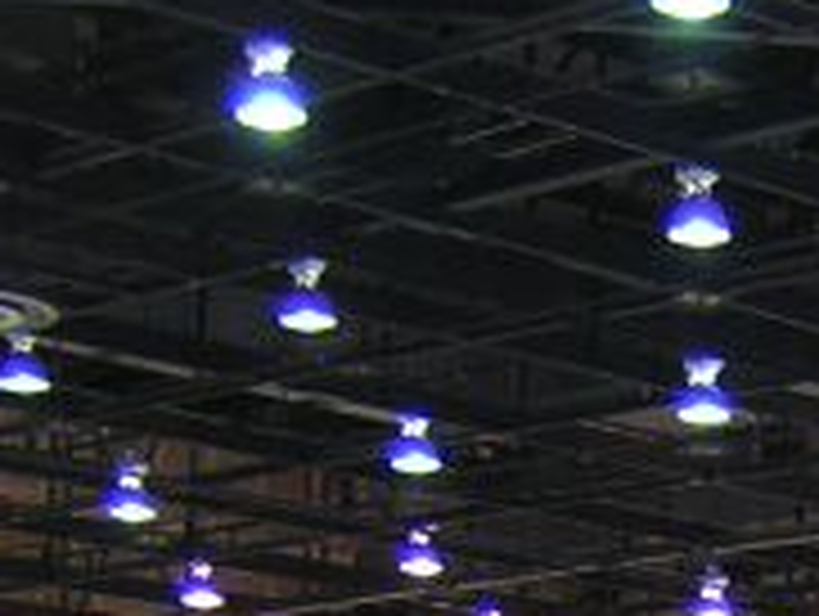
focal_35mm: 158
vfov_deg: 8.9
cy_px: 1223
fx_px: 3743
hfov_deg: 12.3
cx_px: 864
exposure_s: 1/3.6
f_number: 2.6
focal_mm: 4.7
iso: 125
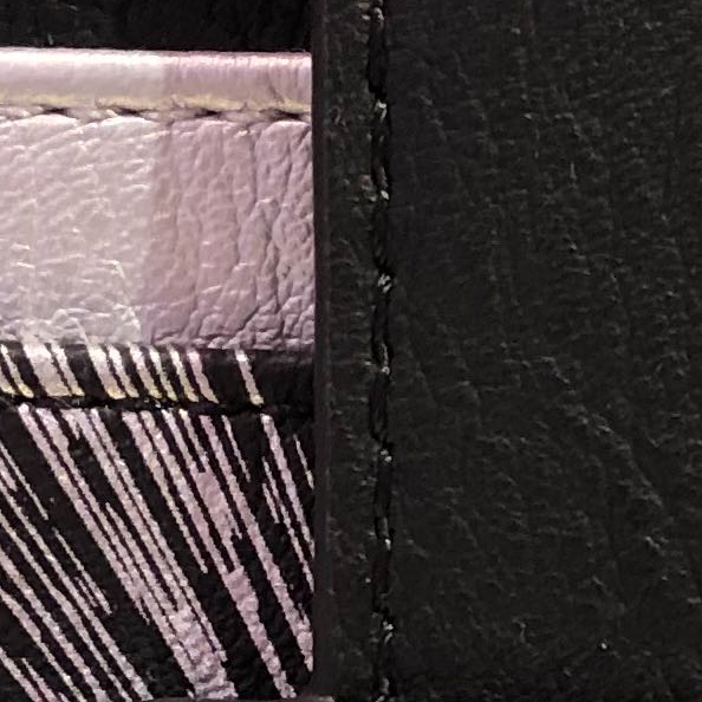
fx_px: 3855
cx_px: 804
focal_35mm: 168
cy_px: 628
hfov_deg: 10.3
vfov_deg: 10.4
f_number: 1.8
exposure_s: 1/15
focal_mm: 4
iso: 80
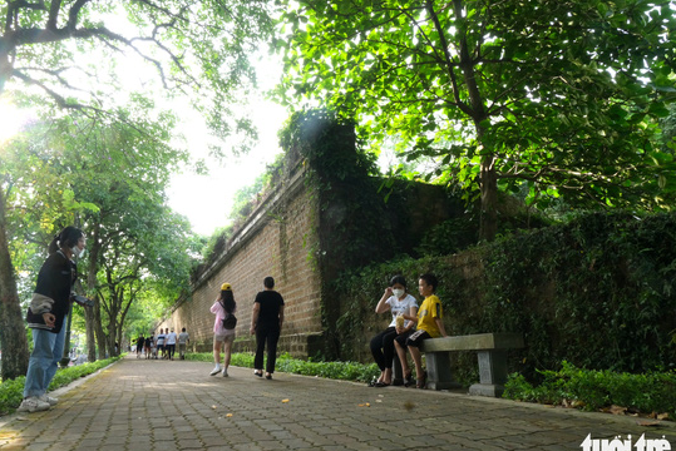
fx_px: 470
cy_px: 232
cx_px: 321
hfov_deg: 71.4
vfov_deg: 51.3
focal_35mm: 25
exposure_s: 1/25
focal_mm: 15
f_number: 22
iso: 1250
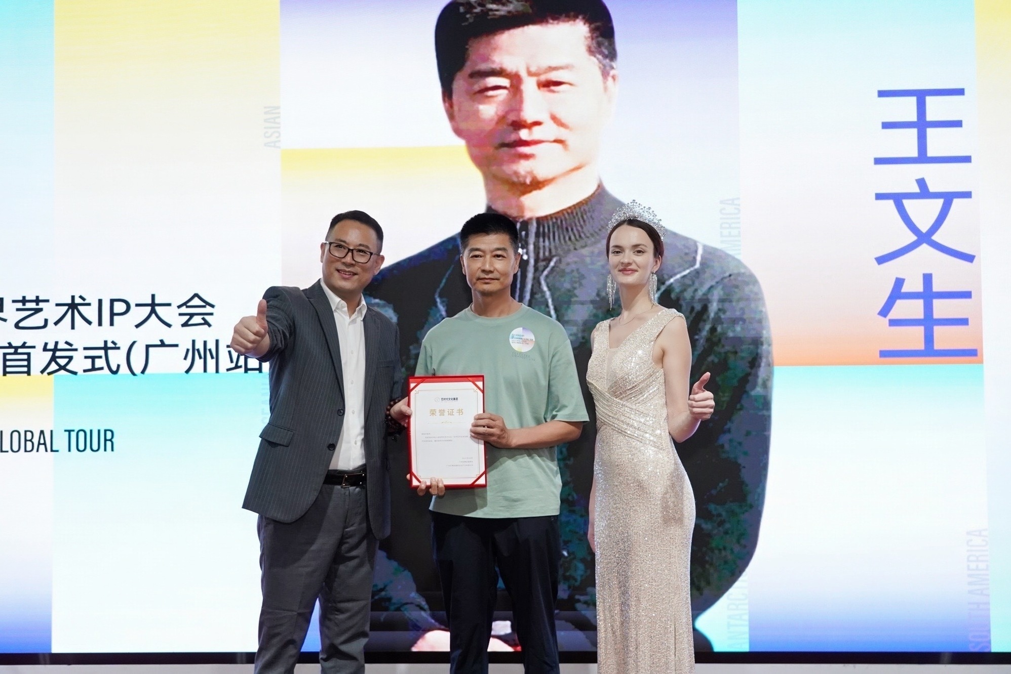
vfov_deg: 35.1
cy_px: 337
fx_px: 1067
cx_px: 506
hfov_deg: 50.7
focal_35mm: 38
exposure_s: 1/200
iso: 2000
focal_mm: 38
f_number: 4
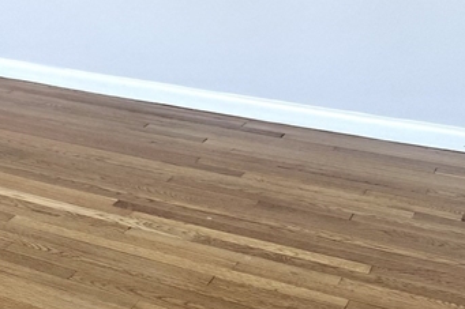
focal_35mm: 75
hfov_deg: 22.7
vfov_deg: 17.0
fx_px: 968
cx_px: -209
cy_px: -98
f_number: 1.78
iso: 125
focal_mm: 6.86
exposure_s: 1/120
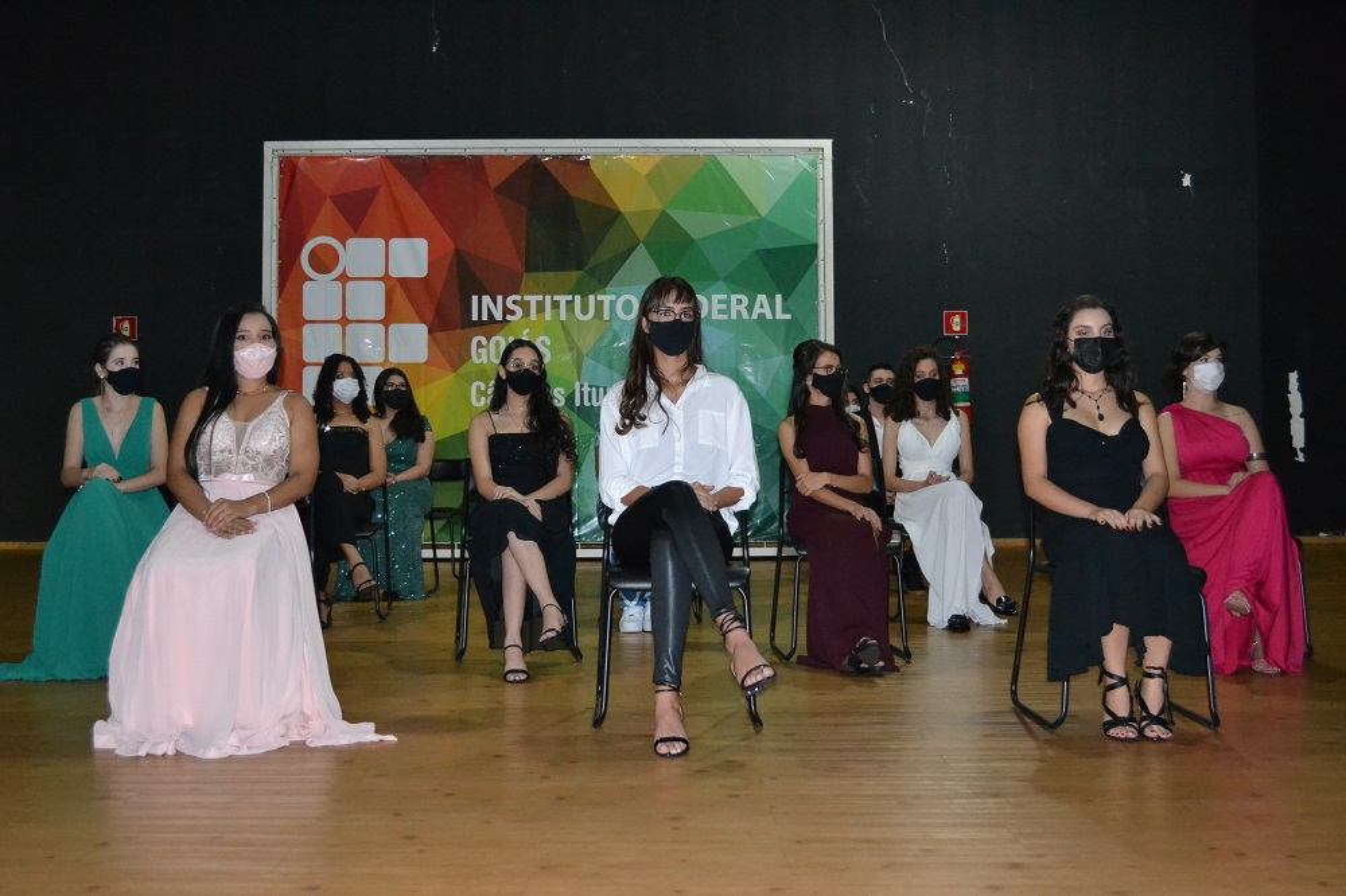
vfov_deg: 36.8
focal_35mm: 36
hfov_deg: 53.1
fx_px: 1345
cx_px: 673
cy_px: 448
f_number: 4
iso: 3200
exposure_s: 1/60
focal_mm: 24
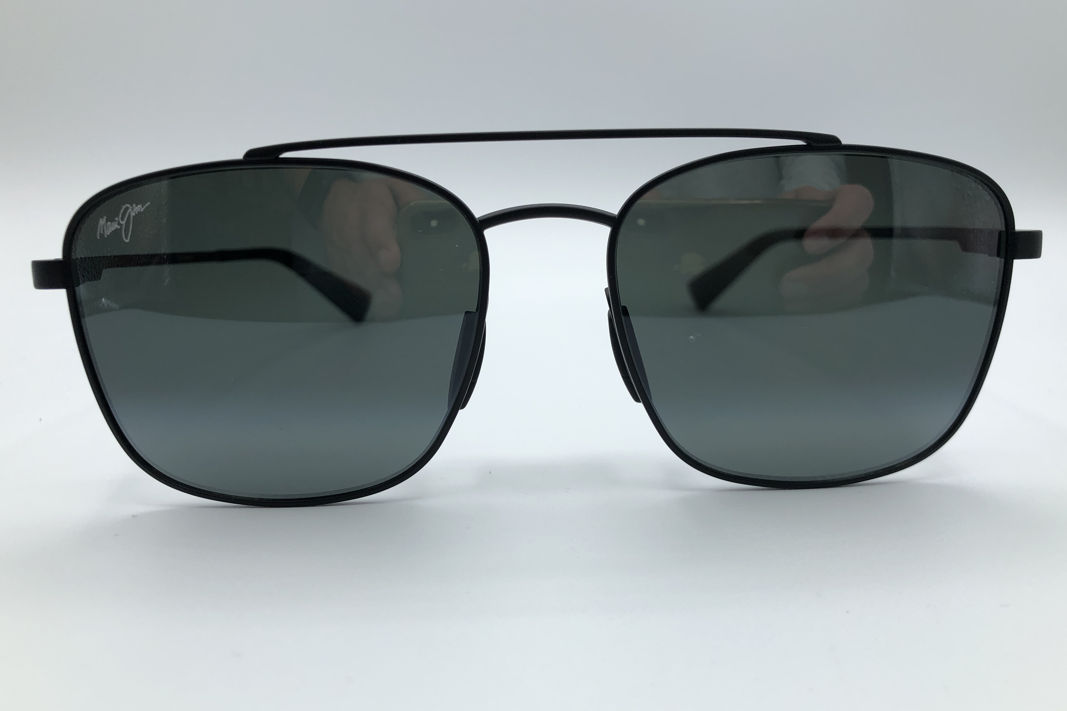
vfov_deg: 43.6
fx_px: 889
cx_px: 533
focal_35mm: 30
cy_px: 365
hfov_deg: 61.9
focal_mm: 4
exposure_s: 1/505
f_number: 1.8
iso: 25
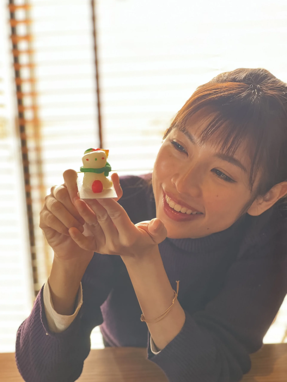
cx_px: 144
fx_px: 851
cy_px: 191
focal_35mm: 77
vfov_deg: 25.3
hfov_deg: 19.1
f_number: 2.8
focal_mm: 9
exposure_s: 1/40
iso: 200
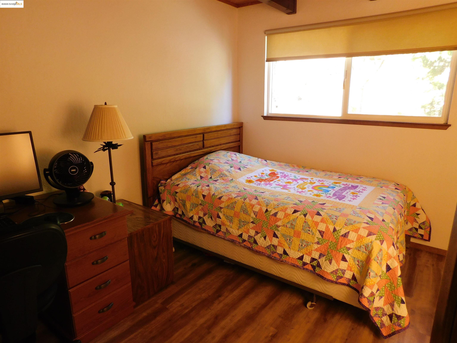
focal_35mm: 23
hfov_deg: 73.9
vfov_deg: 58.9
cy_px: 172
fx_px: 304
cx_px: 228
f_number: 3
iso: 160
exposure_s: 1/30
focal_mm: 4
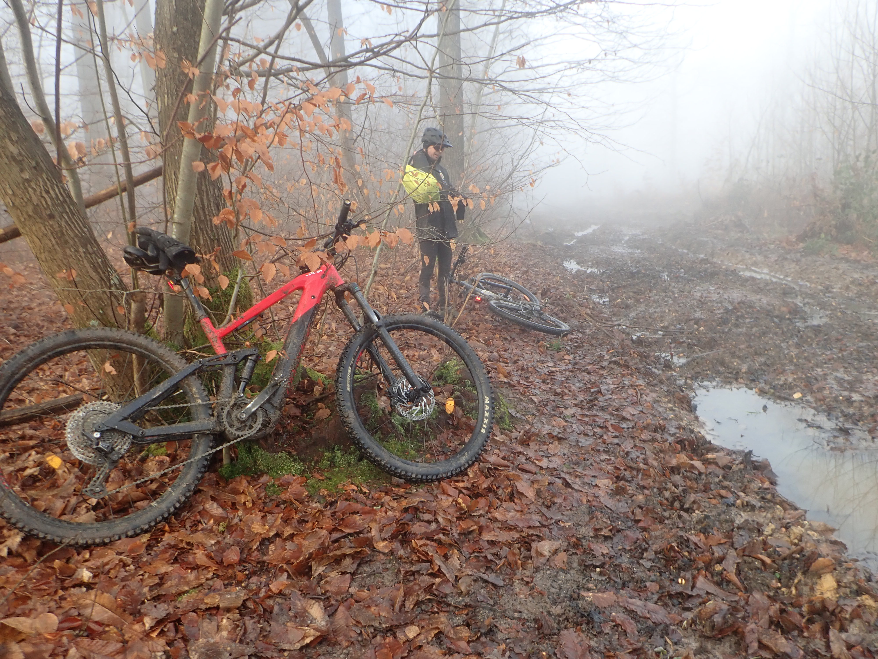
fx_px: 634
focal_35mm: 25
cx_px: 439
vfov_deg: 54.9
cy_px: 330
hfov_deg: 69.4
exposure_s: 1/80
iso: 100
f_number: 2.8
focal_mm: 4.5
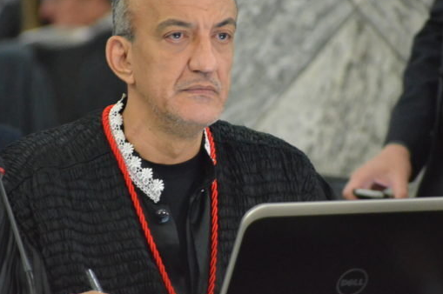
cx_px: 191
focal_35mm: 517
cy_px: 133
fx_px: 6354
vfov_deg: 2.7
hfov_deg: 4.0
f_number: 5.6
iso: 6400
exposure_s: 1/60
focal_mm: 270
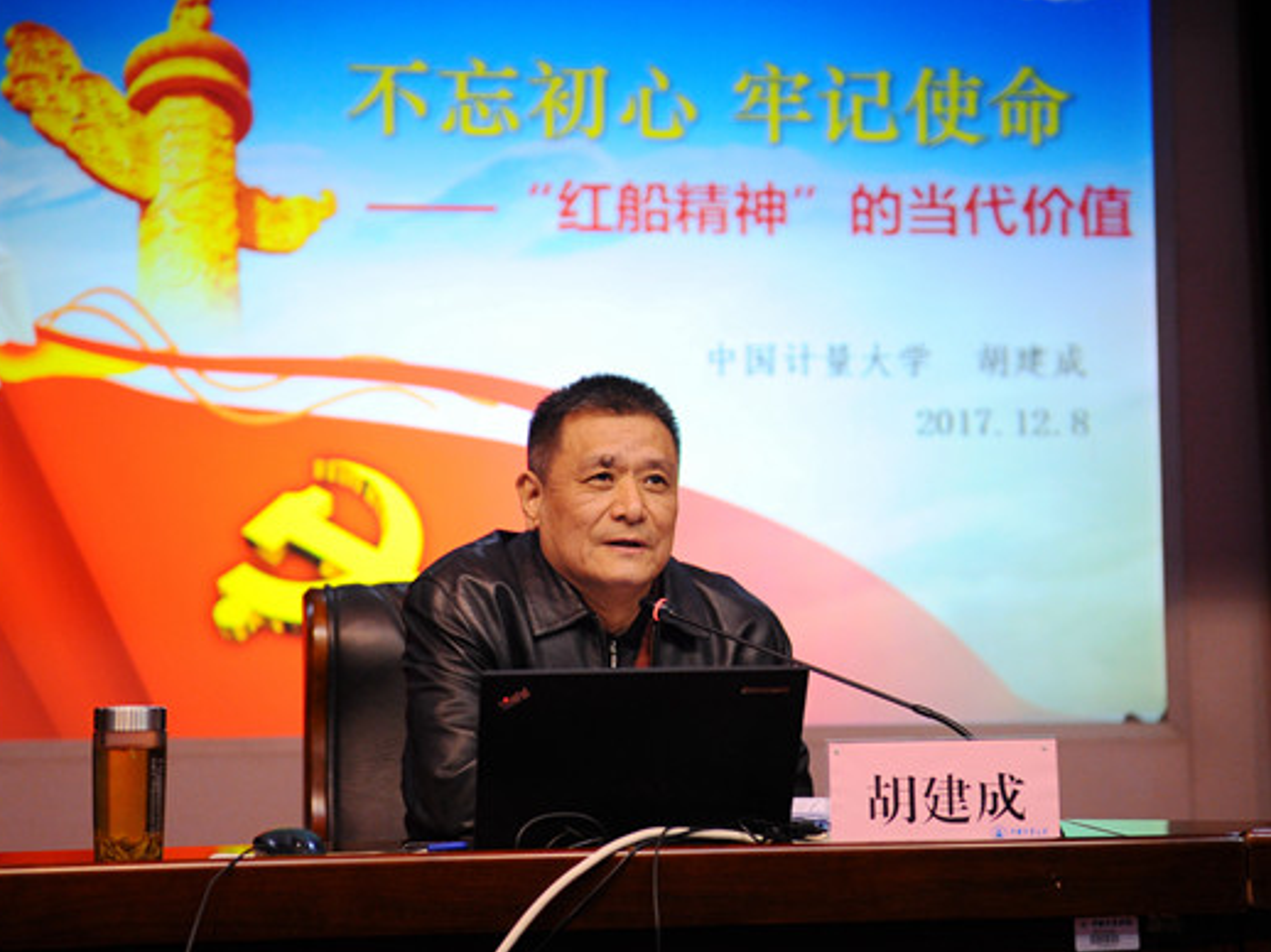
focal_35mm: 57
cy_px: 476
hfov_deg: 33.8
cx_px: 591
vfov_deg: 25.6
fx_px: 2092
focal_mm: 48
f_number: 2.8
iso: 1600
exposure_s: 1/125
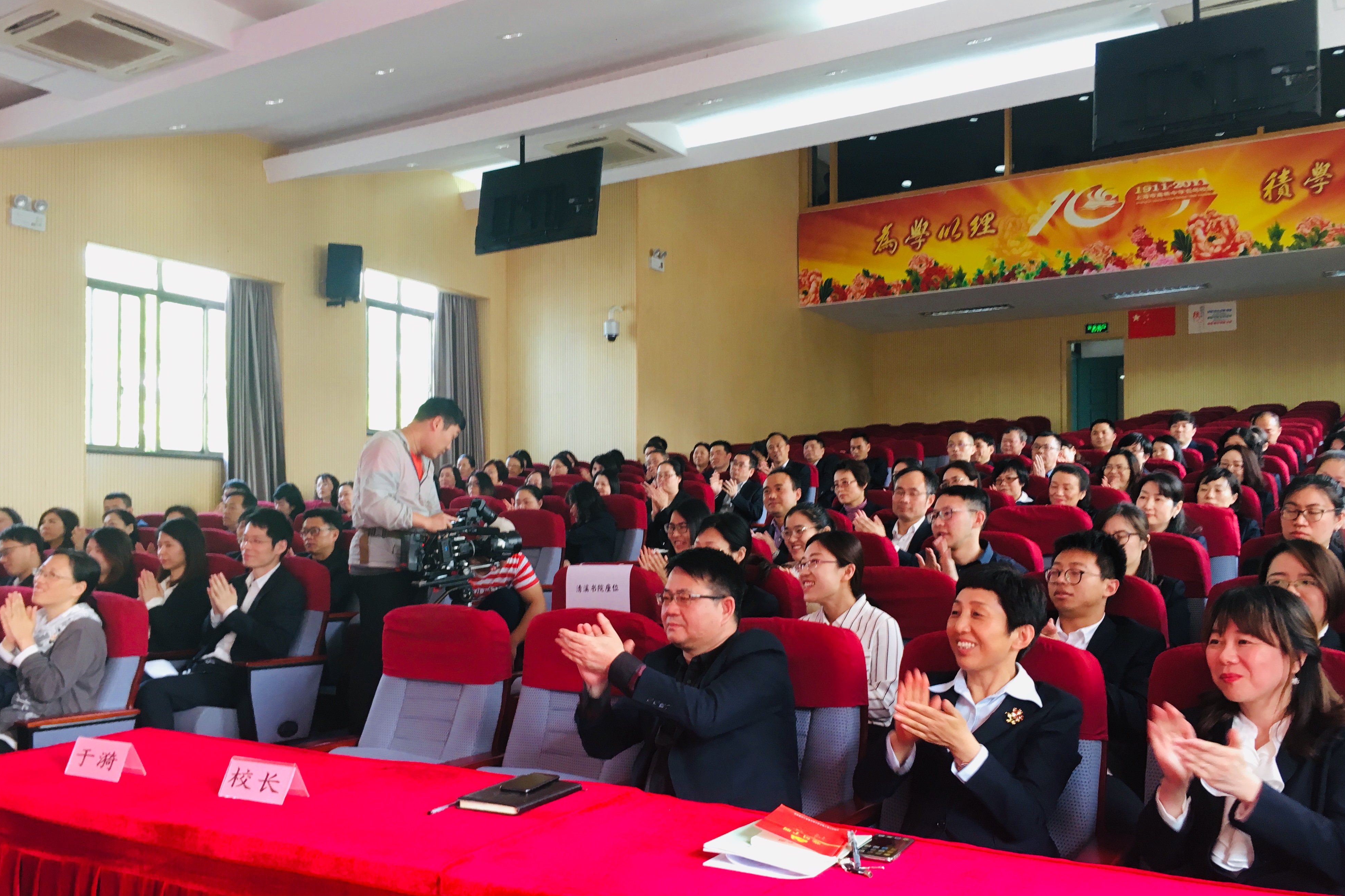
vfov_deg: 42.2
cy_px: 516
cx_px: 666
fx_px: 1158
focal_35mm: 31
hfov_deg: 60.3
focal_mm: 4.15
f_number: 2.2
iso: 64
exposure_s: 1/33
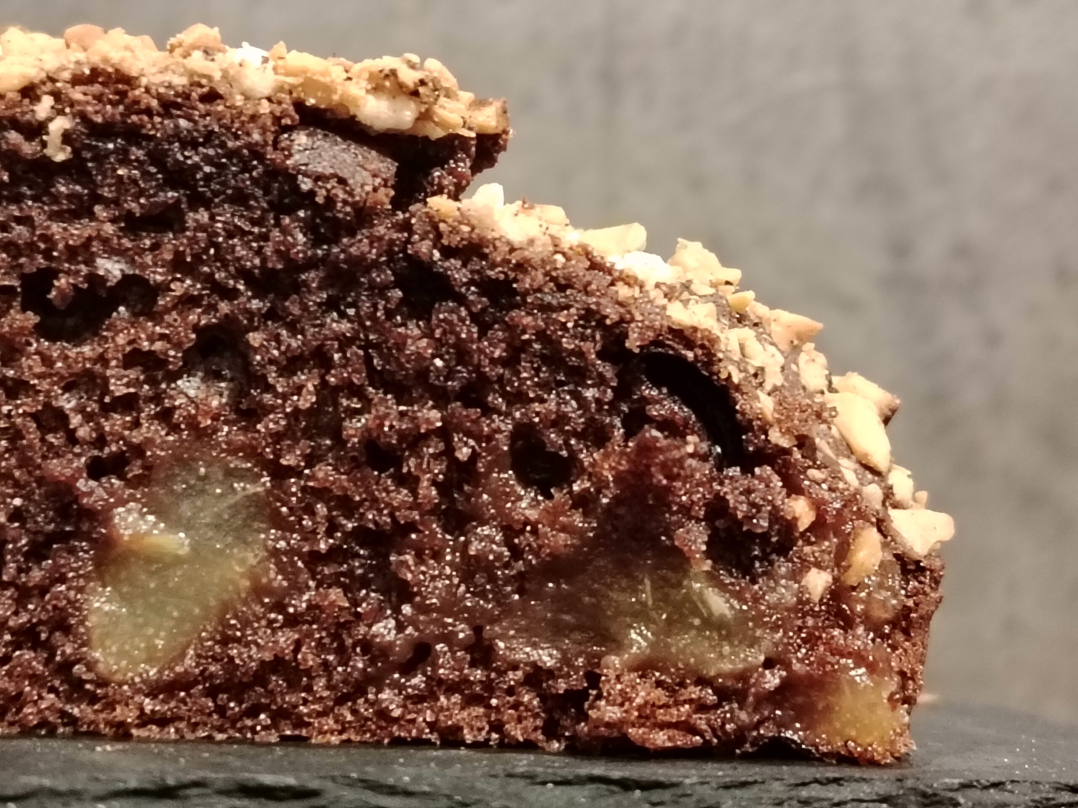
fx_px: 2211
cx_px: 539
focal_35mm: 71
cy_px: 404
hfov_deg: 27.4
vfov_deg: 20.7
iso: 2316
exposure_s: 1/25
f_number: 1.75
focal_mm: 5.25
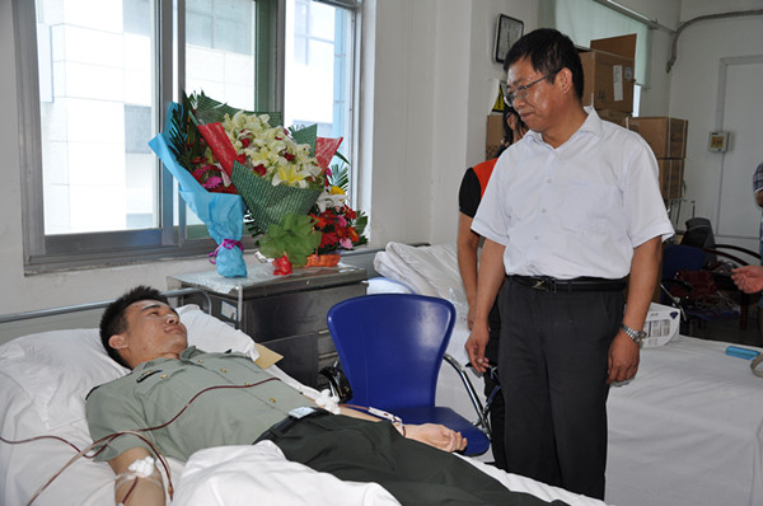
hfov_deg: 57.3
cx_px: 382
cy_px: 253
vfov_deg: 39.8
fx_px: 698
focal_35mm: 33
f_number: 3.8
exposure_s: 1/60
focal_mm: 22
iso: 200
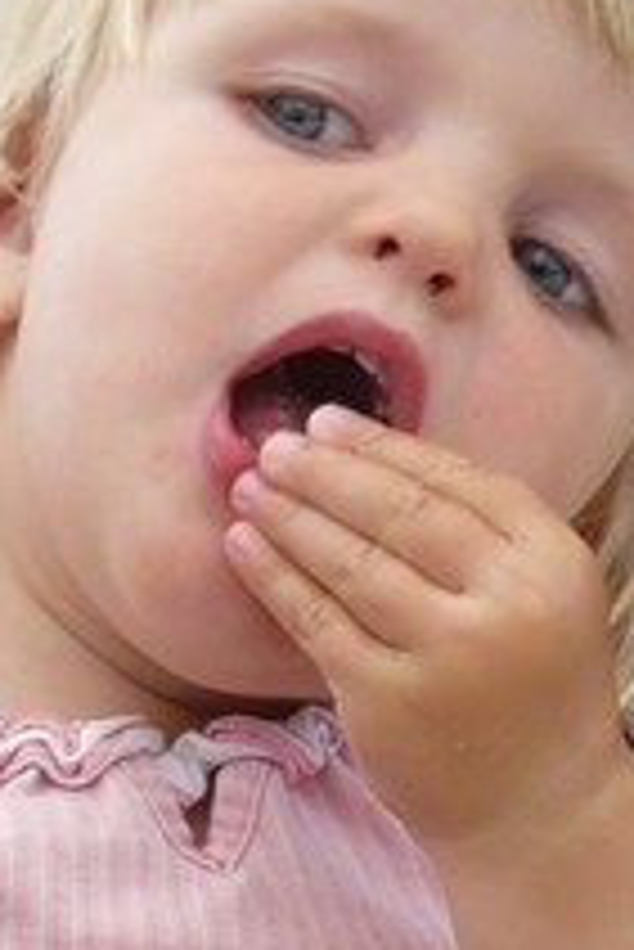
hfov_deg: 8.1
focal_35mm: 170
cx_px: 243
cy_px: 626
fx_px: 4483
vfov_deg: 12.1
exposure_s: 1/60
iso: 100
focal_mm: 6
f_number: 2.9
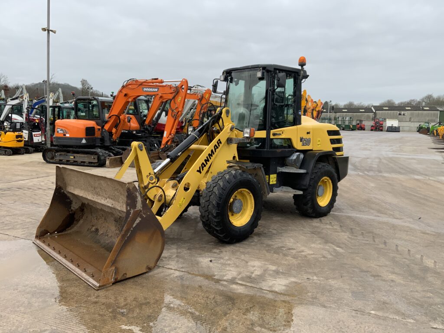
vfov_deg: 48.2
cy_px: 166
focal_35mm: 29
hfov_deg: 61.7
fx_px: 372
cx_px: 222
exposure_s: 1/312
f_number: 1.8
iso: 16
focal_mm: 3
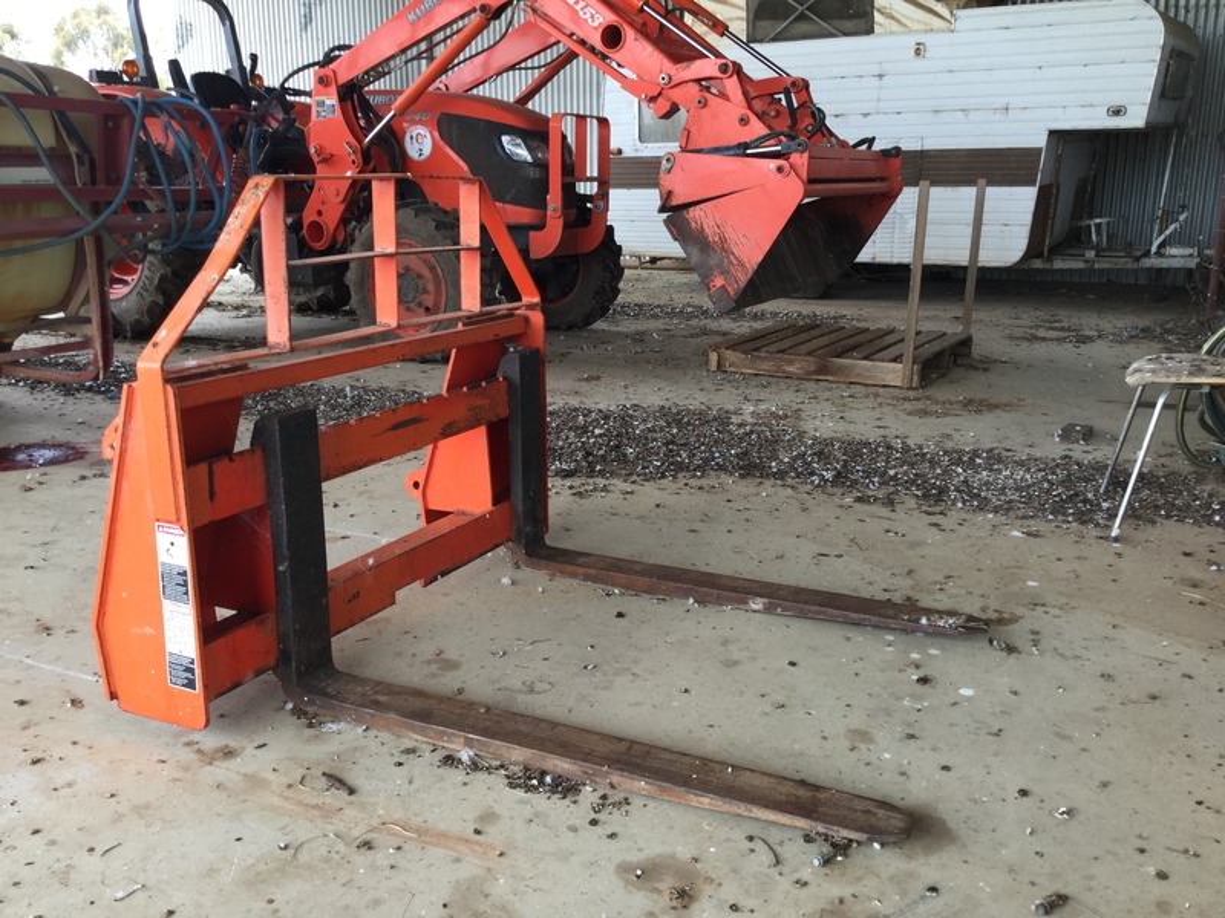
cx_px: 612
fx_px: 1097
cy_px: 459
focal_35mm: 31
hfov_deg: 58.4
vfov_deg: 45.4
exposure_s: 1/50
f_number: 2.4
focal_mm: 3.3
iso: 32
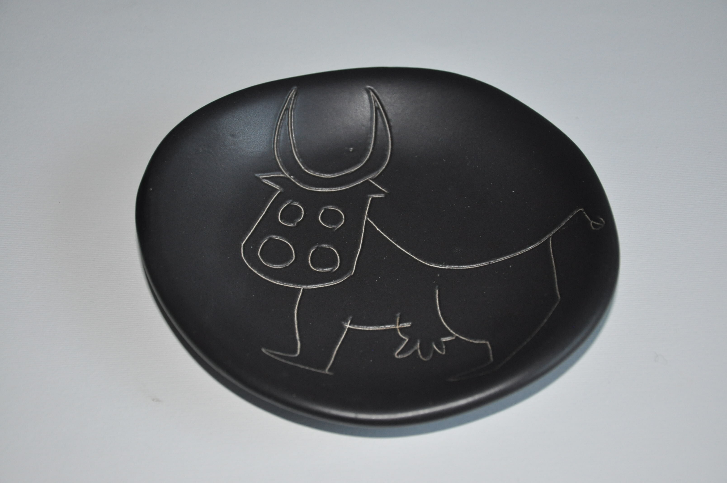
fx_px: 1271
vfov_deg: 21.5
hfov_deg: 31.9
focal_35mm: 63
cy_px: 242
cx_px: 364
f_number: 4.8
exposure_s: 1/60
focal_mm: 42
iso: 800
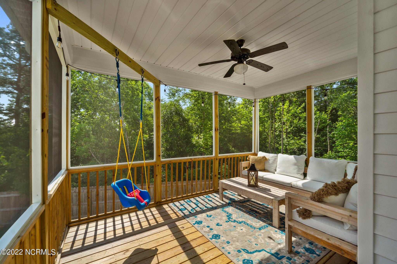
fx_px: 154
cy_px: 132
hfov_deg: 104.3
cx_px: 198
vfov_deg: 81.2
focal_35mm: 14
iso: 100
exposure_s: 1/125
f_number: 8
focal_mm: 14
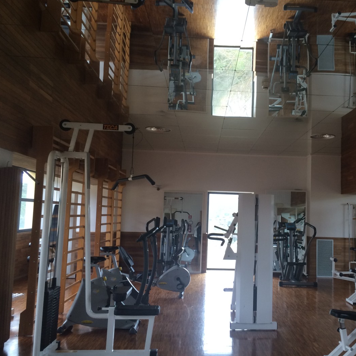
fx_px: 407
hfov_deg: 46.6
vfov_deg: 47.2
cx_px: 234
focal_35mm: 35
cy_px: 180
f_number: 2.2
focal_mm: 4.15
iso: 40
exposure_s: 1/33
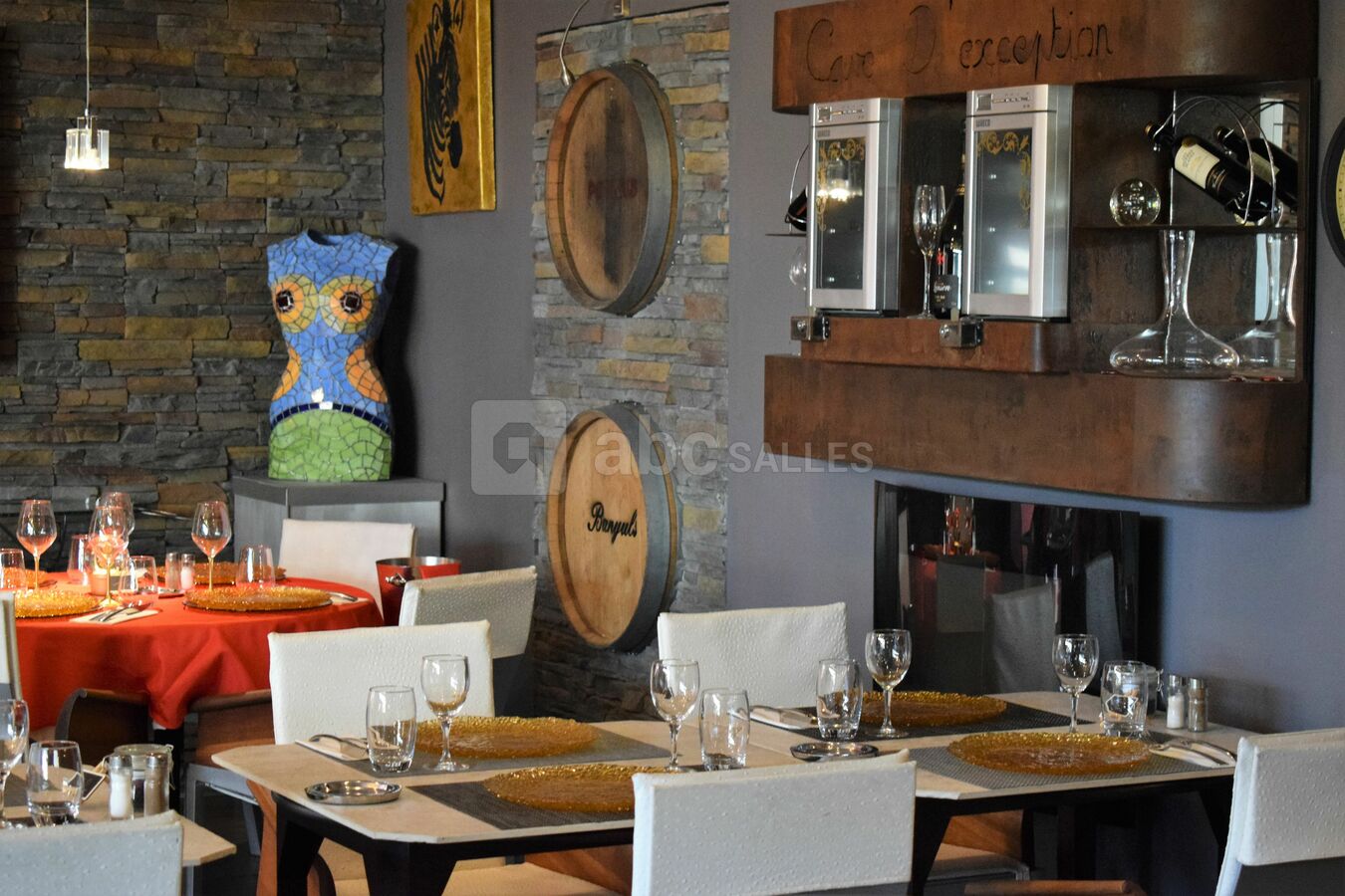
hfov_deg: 27.0
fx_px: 2802
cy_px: 448
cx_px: 672
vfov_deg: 18.2
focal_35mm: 75
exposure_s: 1/60
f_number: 5.6
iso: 3200
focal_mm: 50
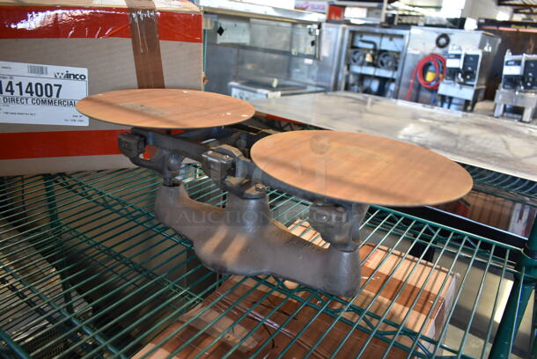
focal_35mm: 27
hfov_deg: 67.3
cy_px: 180
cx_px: 268
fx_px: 403
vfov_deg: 48.0
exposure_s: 1/30
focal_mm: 18
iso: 720
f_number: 3.5
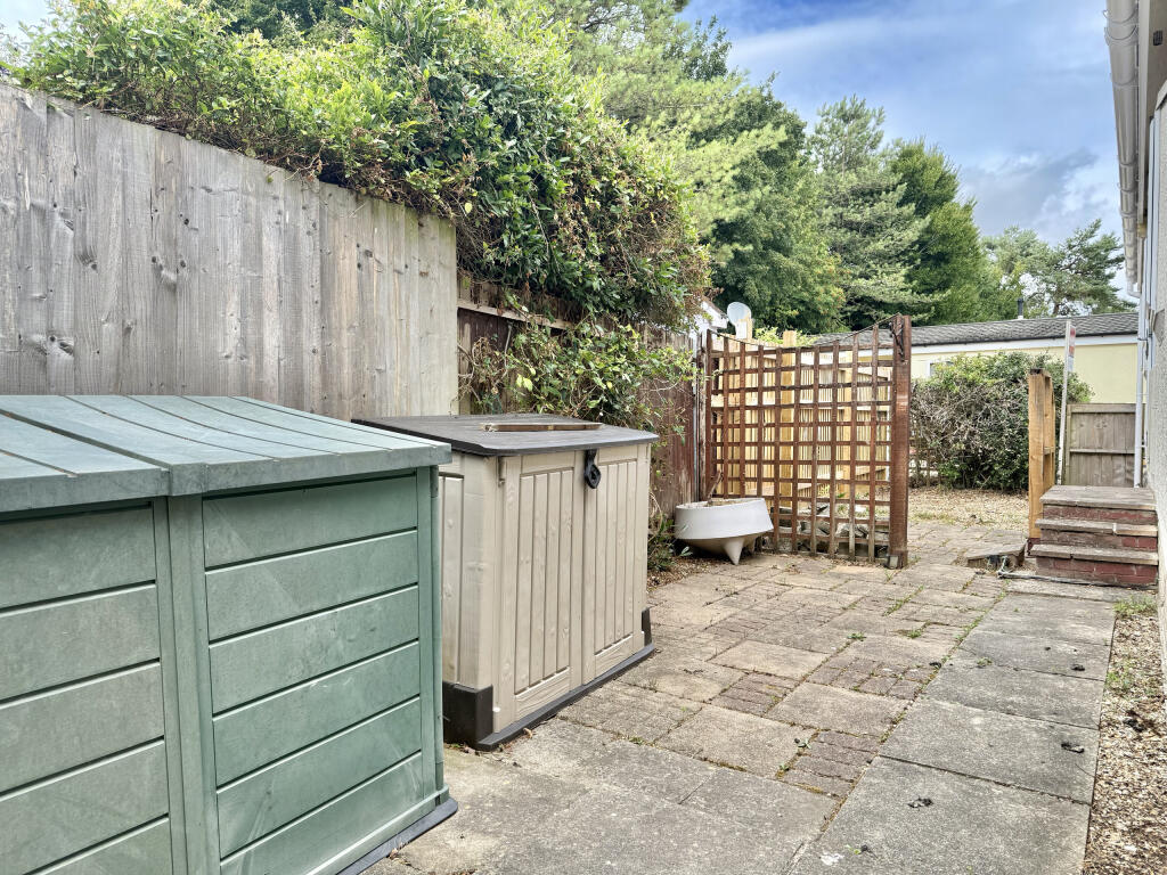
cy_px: 438
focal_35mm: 24
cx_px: 584
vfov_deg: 56.8
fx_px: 809
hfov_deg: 71.6
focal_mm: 6.76
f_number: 1.78
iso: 100
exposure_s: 1/1464
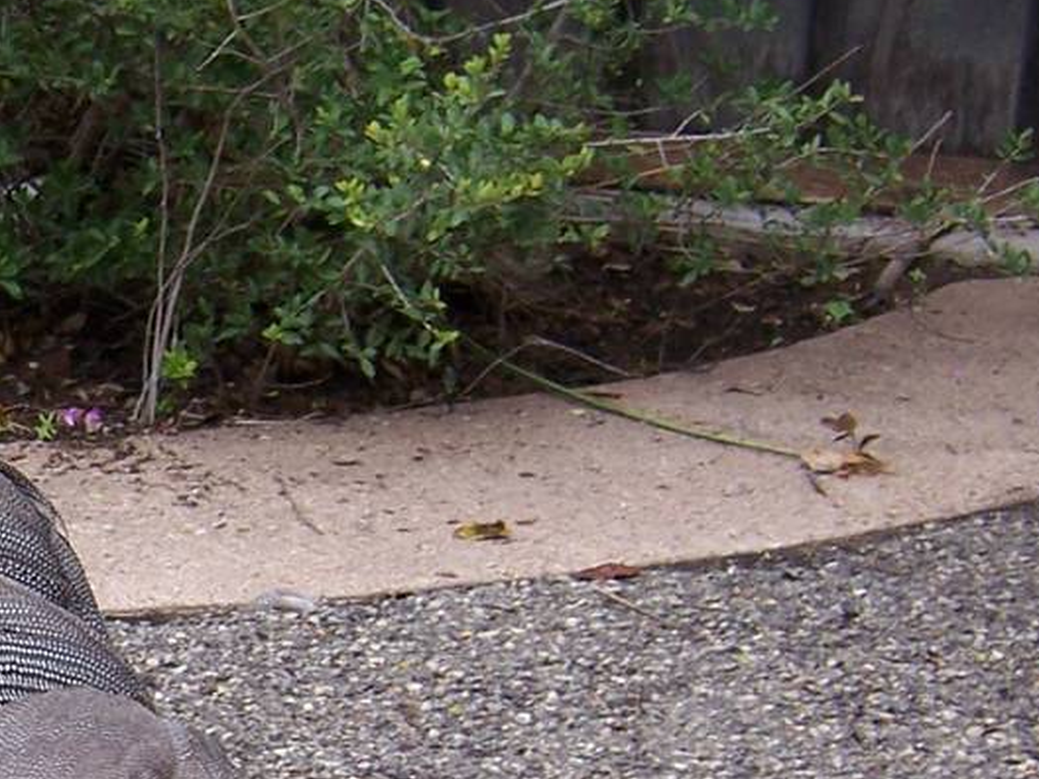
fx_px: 3002
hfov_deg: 18.4
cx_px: -285
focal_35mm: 100
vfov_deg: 14.6
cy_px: 771
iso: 80
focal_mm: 5.5
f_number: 3.4
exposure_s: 1/90
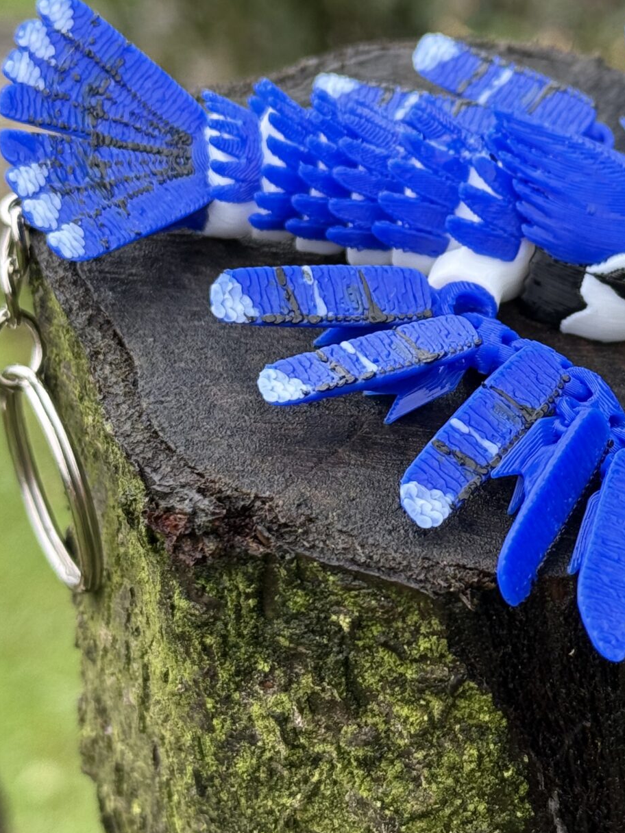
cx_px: 535
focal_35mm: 101
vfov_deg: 19.4
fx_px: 2433
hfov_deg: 14.5
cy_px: 372
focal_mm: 6.76
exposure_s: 1/252
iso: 80
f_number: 1.78
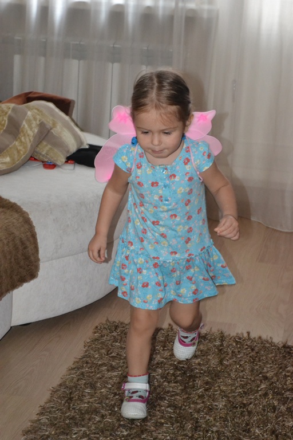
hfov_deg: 18.9
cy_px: 220
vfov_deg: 28.1
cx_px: 146
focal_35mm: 72
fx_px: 879
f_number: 5.6
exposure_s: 1/60
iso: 3200
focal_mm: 48
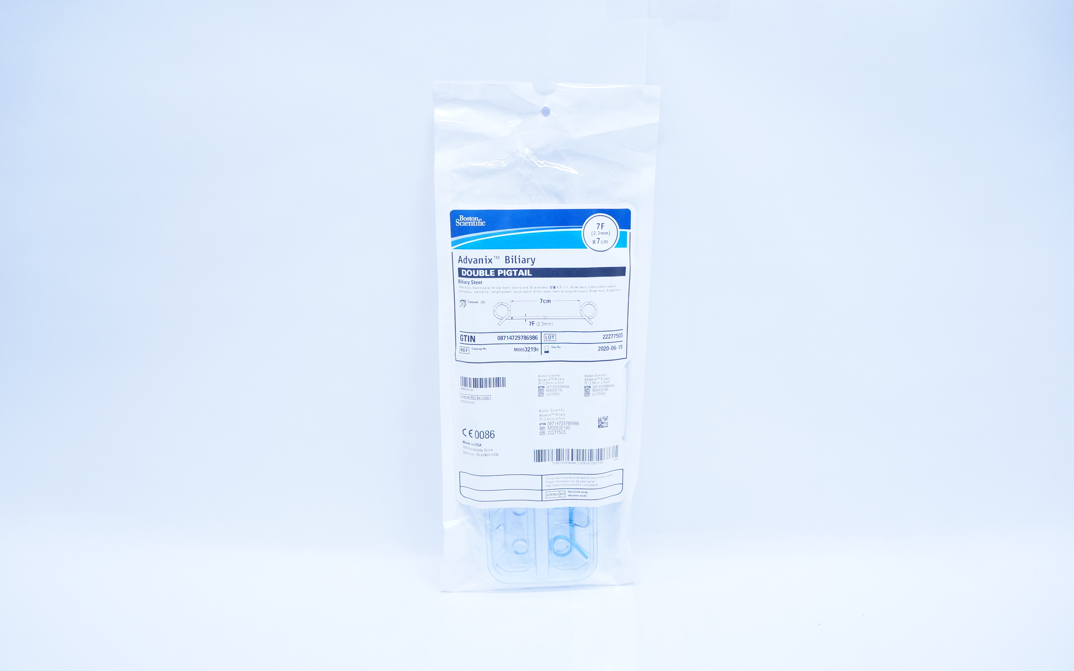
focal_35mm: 28
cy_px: 346
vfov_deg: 44.5
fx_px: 820
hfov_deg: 66.5
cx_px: 544
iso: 800
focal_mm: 18
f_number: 4.5
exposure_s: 1/200
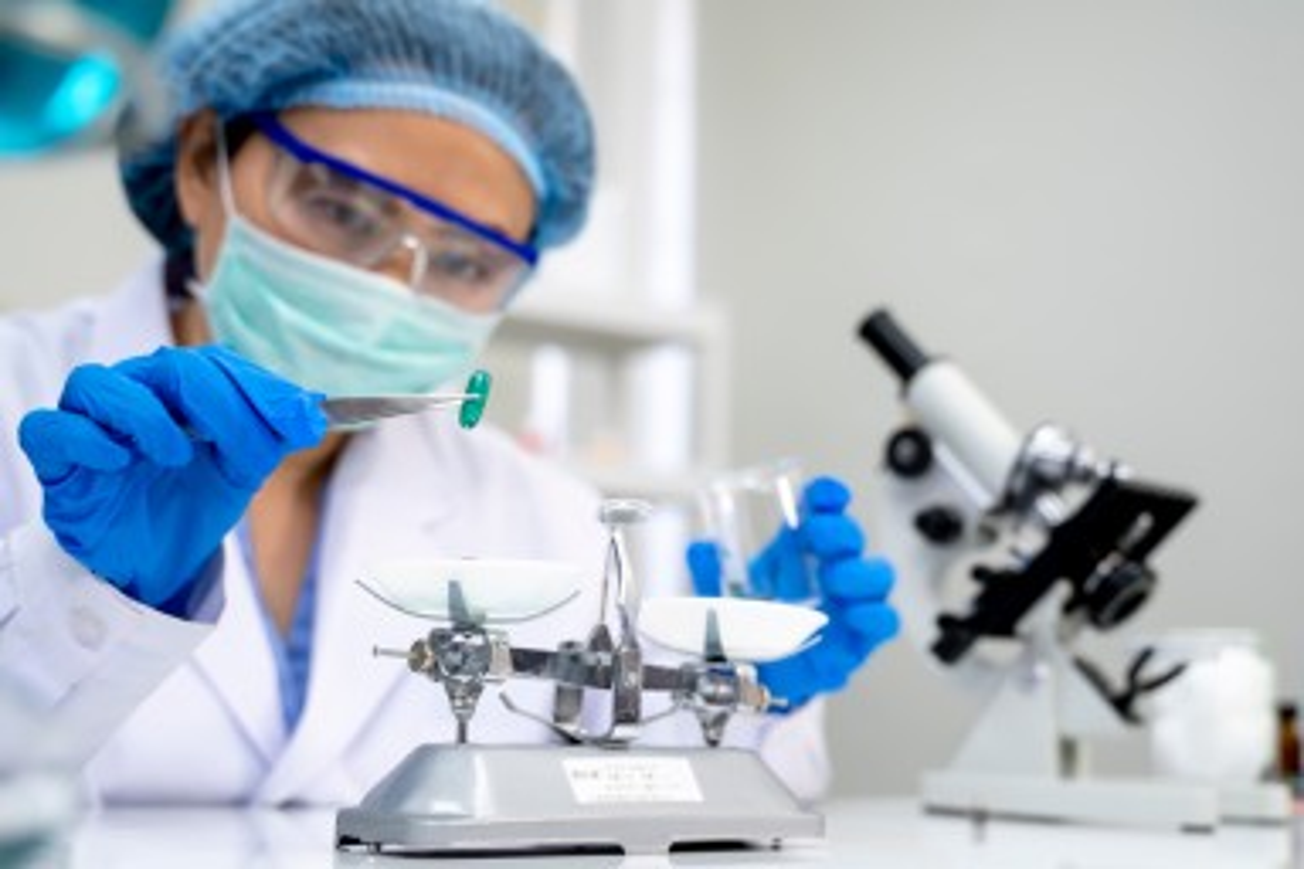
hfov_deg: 47.4
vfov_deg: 32.6
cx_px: 652
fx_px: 1485
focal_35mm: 41
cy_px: 434
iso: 400
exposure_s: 1/160
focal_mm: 41
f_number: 2.8
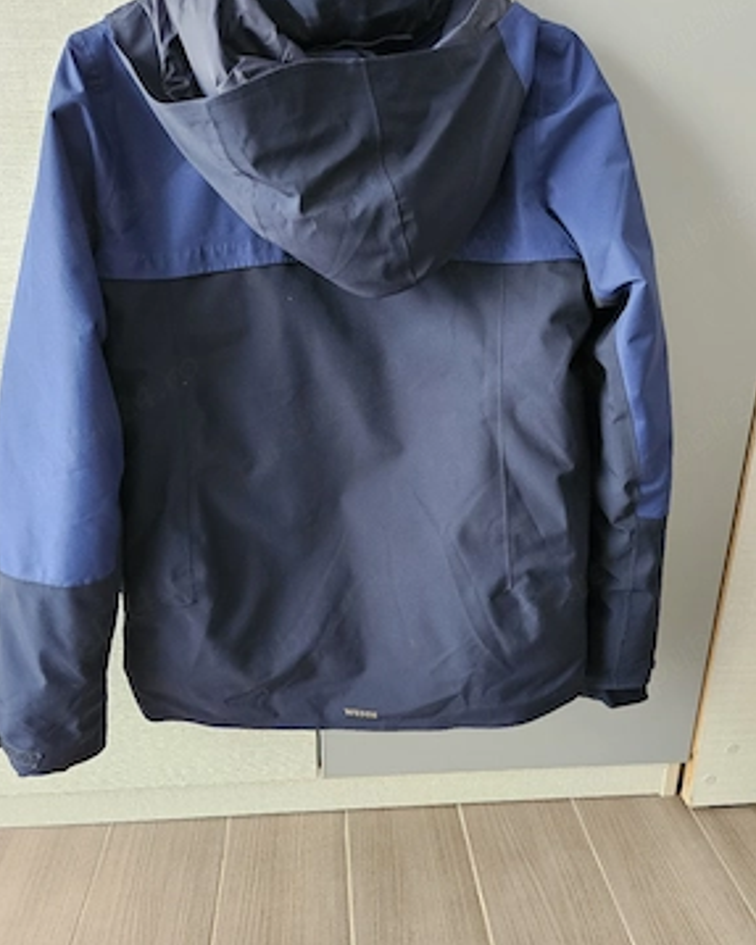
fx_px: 700
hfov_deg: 56.8
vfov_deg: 68.1
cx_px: 371
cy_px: 450
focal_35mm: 25
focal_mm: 5.4
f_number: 1.8
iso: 800
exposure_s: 1/50.3
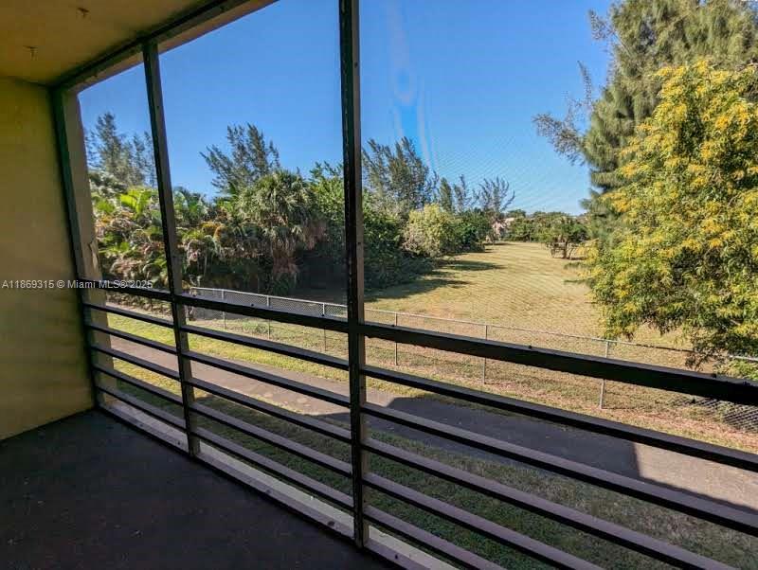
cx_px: 379
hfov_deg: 94.4
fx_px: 351
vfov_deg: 78.2
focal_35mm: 16
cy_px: 285
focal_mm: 2.35
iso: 50
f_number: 2.2
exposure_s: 1/704
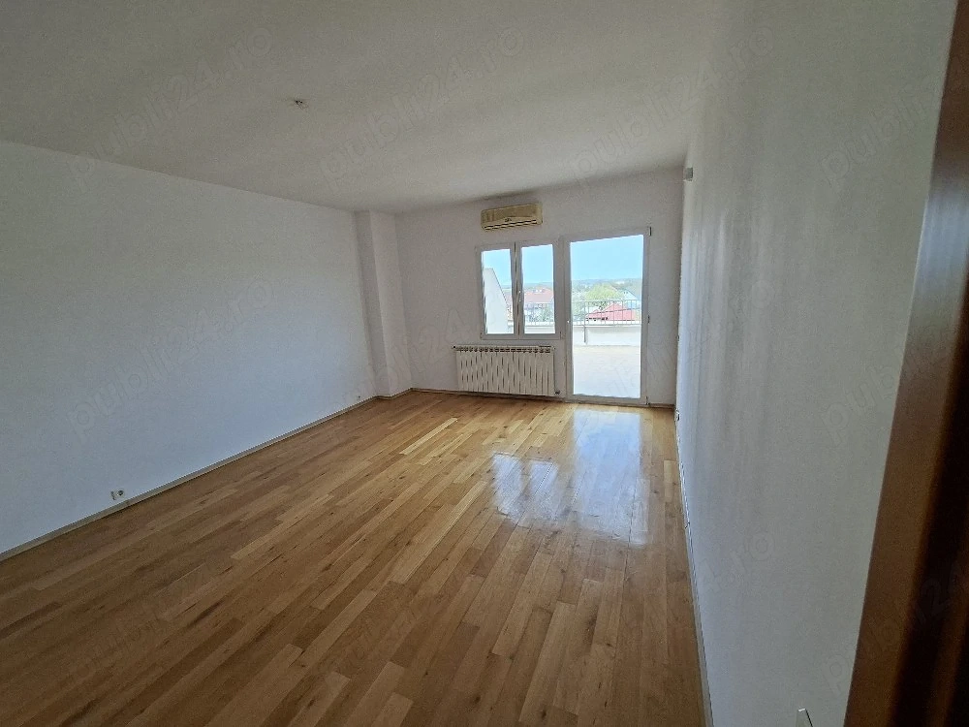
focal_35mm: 13
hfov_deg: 106.2
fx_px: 364
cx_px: 484
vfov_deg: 89.9
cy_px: 364
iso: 40
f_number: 2.2
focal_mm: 1.74
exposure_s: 1/100
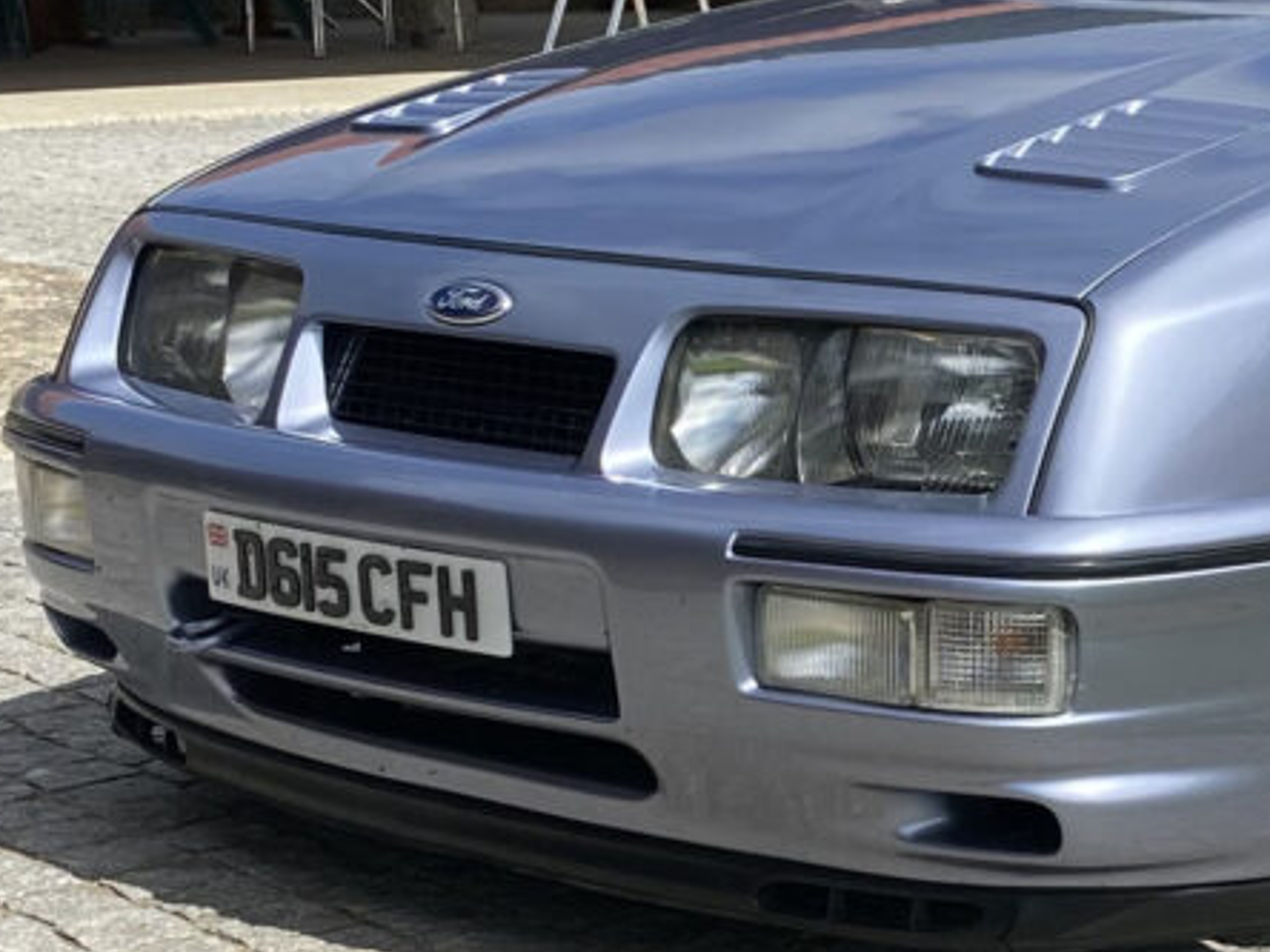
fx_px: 2201
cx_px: 1376
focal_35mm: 60
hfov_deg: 29.3
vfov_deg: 24.2
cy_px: 269
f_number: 1.8
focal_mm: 4.25
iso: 32
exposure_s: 1/3040
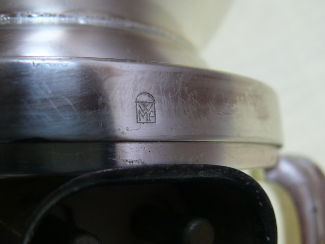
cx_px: 153
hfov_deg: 40.4
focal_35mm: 47
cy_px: 103
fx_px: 441
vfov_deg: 30.8
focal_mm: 7.4
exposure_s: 1/125
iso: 100
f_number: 2.8
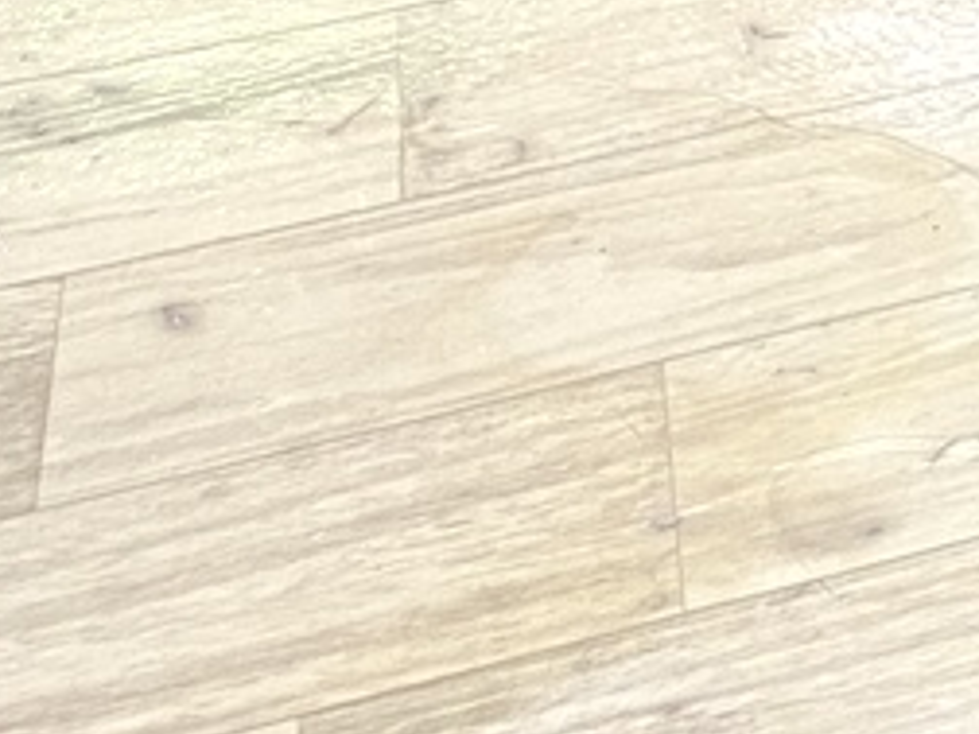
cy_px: -893
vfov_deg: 10.6
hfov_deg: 13.2
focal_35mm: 124
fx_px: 3507
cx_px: 2090
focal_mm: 4.25
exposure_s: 1/50
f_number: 1.8
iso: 100
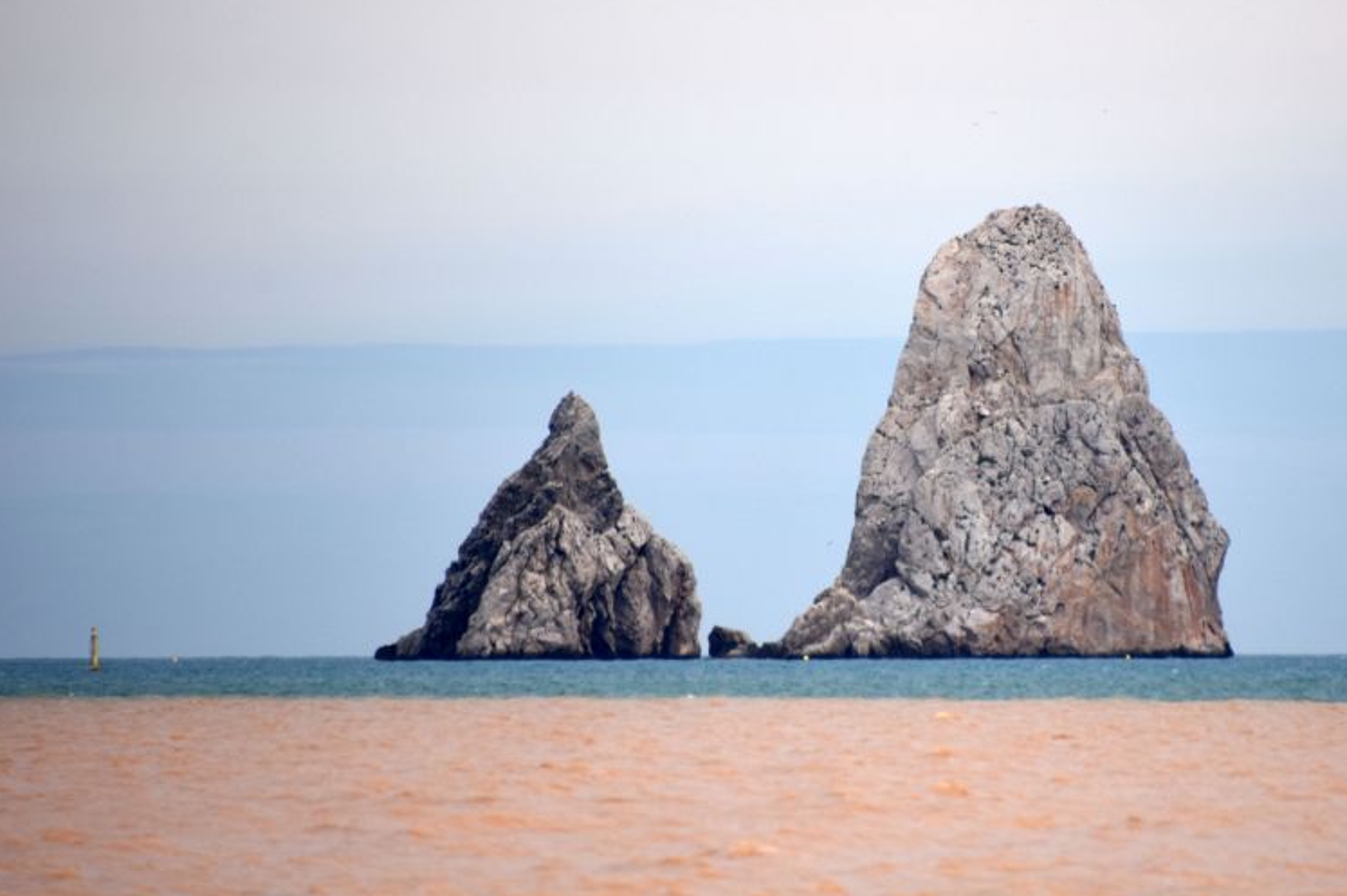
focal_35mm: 617
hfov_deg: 3.3
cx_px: 911
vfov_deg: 2.2
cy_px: 433
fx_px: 23070
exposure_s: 1/2000
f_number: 6.3
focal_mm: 300
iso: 400
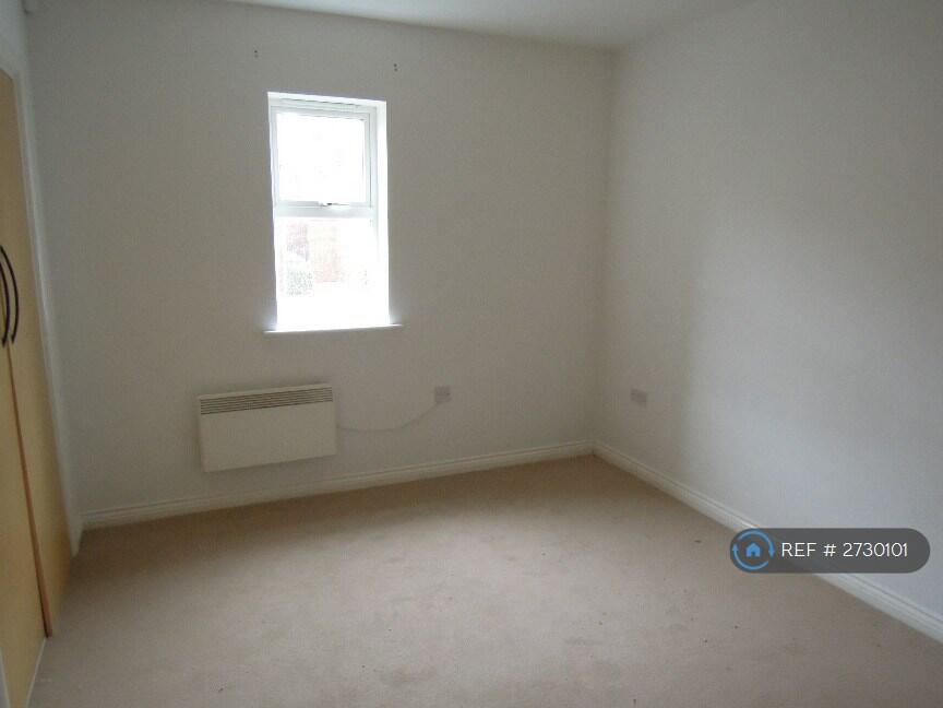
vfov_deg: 56.8
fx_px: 654
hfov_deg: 71.6
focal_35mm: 24
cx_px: 472
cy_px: 354
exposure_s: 1/8
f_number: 2.5
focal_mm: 4.3
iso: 720
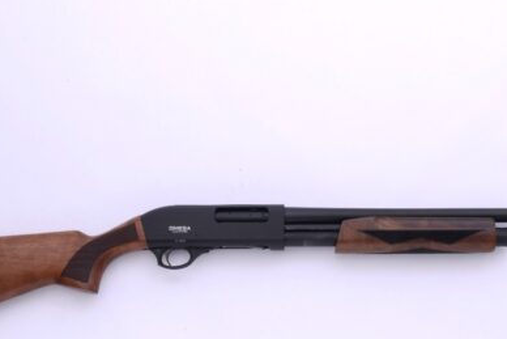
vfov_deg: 19.9
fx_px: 958
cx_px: 265
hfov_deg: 29.6
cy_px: 236
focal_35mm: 68
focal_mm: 44
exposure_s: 1/80
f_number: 18
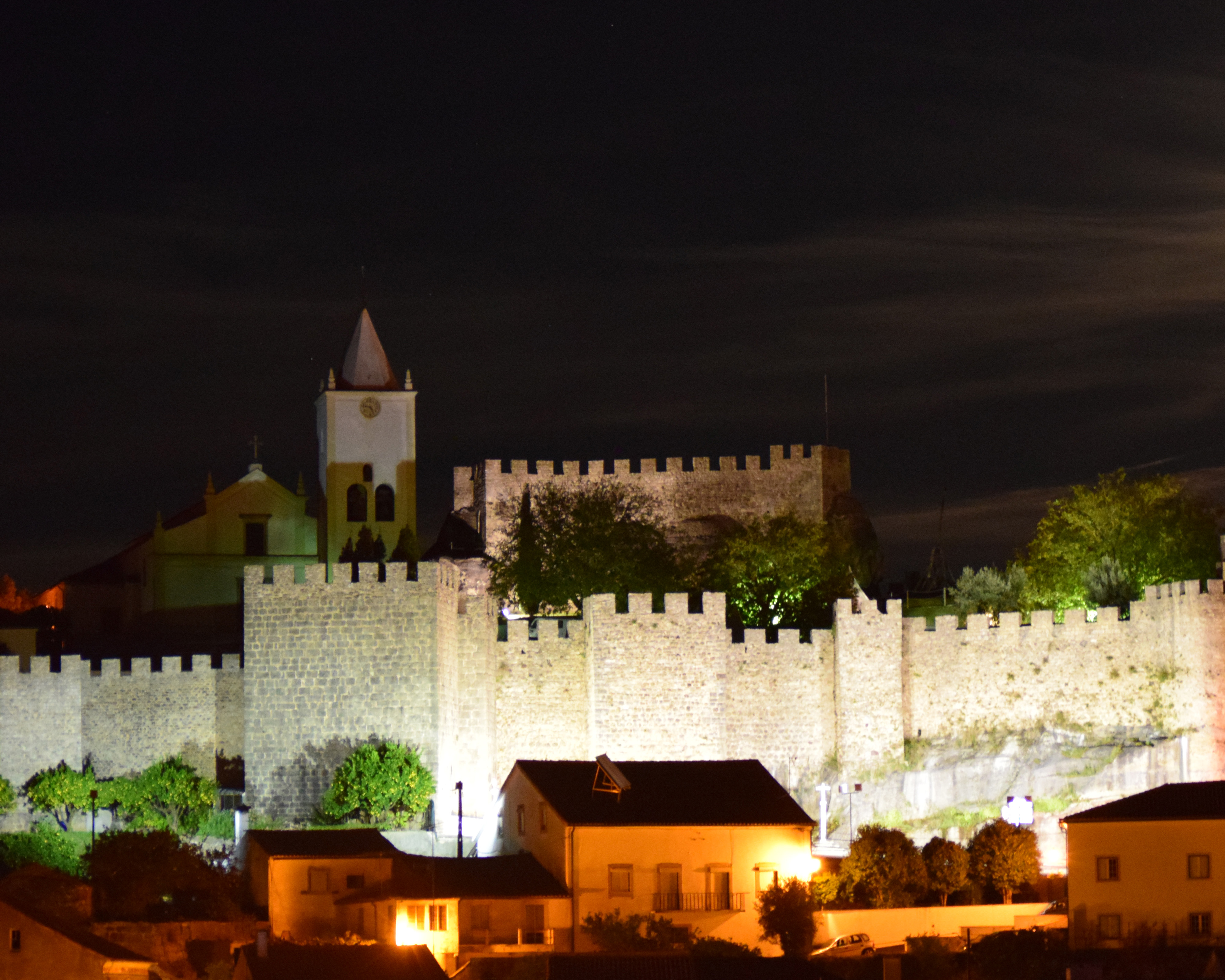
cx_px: 859
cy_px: 383
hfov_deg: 13.4
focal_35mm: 143
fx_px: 5185
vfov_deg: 10.8
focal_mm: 68
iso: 3200
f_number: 4.2
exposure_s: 1/6
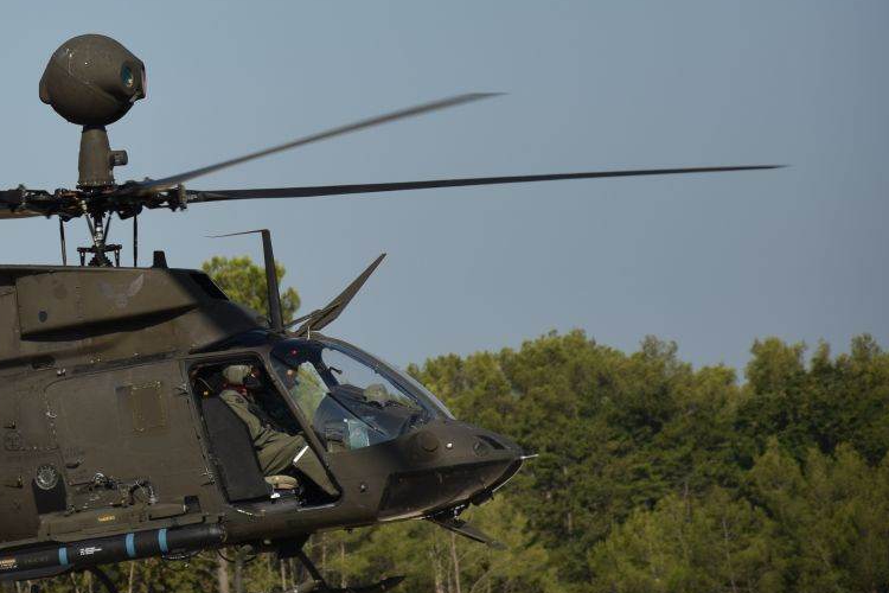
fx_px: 8298
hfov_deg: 6.1
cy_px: 150
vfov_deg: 4.1
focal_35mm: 336
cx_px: -57
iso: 100
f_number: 5.6
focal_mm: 105
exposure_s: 1/800
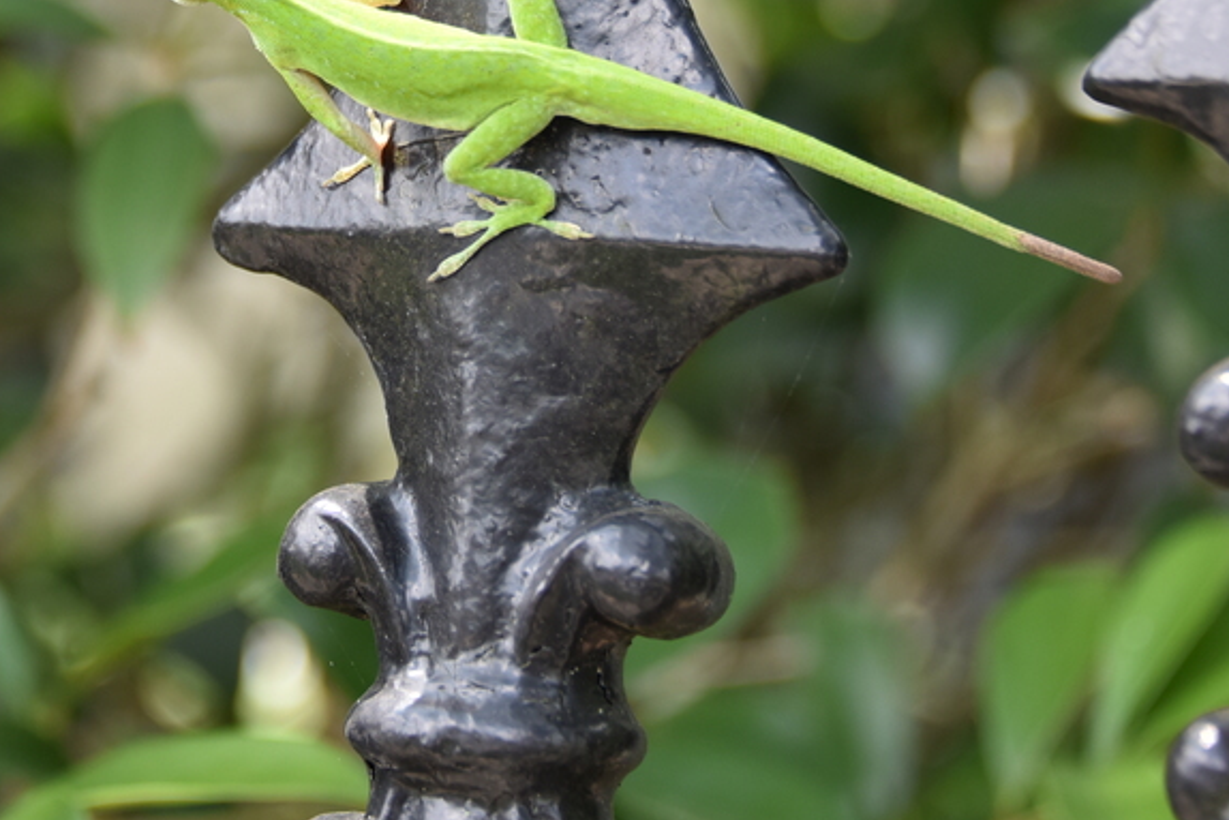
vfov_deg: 7.5
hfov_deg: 11.2
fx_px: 6249
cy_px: 86
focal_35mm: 183
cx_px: 353
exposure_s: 1/200
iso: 400
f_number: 5
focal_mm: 82
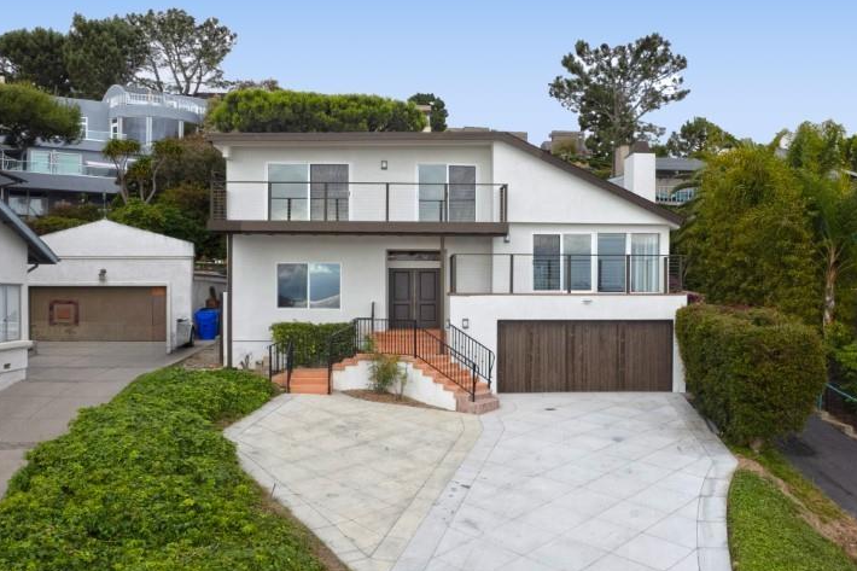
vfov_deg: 42.3
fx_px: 738
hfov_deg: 60.0
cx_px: 499
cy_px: 302
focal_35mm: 31
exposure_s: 1/250
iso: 100
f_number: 2.8
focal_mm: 8.38
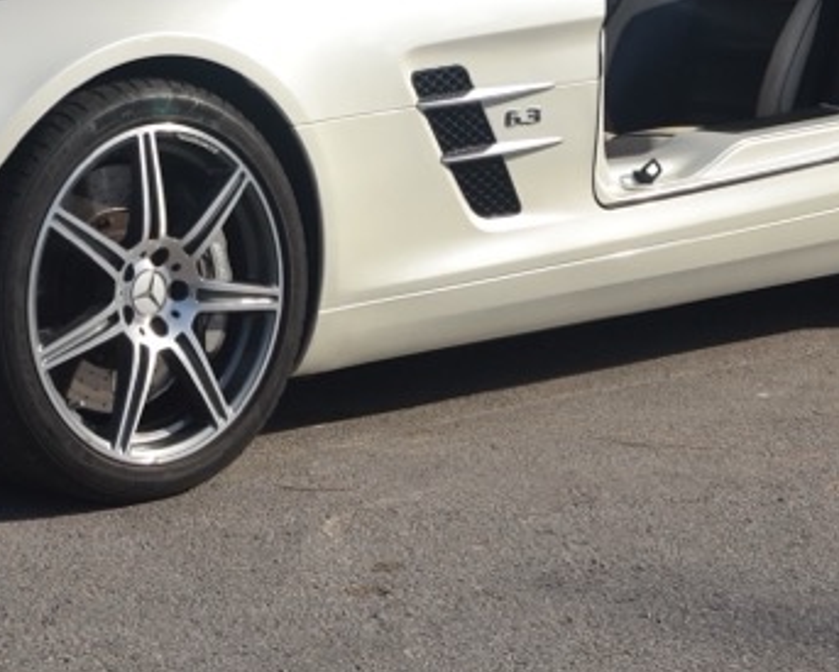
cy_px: 51
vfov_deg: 12.9
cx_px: 205
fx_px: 2939
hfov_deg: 16.2
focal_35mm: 118
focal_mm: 31
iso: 100
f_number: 9
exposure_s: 1/320
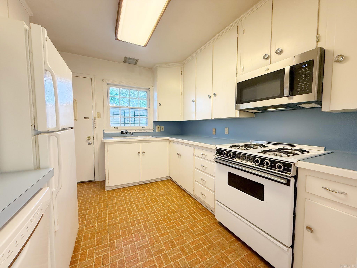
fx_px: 144
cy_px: 134
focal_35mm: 14
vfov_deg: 85.7
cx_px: 178
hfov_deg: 102.1
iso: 160
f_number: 2.2
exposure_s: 1/121
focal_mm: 2.22
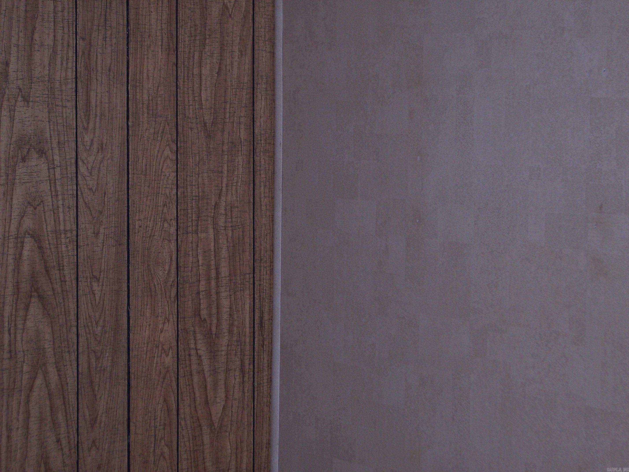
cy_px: 236
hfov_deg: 18.9
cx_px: 314
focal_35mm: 104
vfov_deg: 14.2
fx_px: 1890
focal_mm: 21.3
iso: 140
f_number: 4.8
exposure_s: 1/125
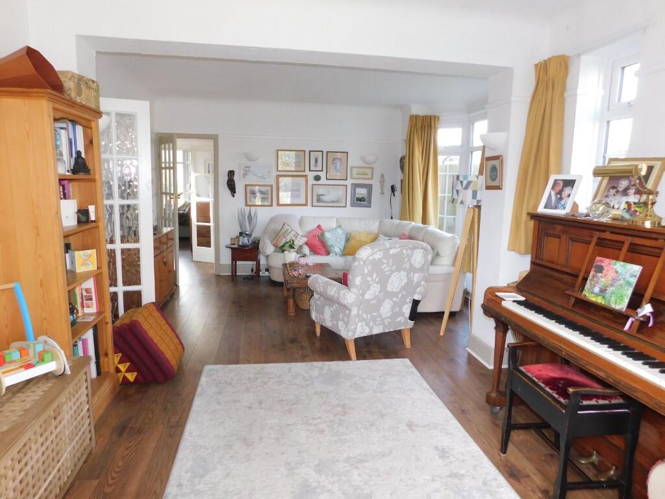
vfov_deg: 58.9
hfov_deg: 73.9
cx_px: 332
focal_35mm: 23
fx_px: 442
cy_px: 250
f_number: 3
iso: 160
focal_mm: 4
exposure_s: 1/30
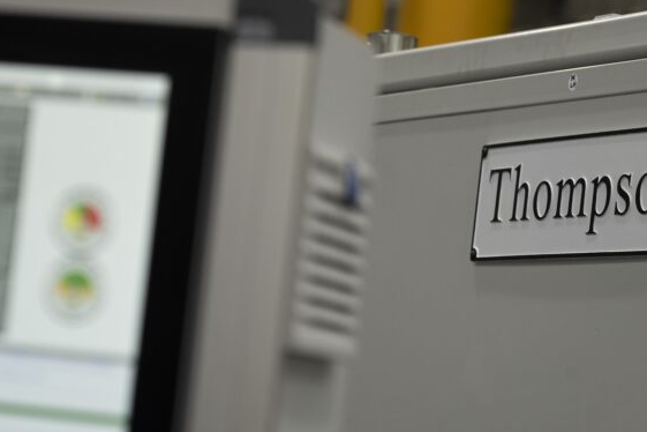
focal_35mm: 171
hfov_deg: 12.0
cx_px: 300
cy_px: 183
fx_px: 3073
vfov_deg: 8.0
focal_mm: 120
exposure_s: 1/160
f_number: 5
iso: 500
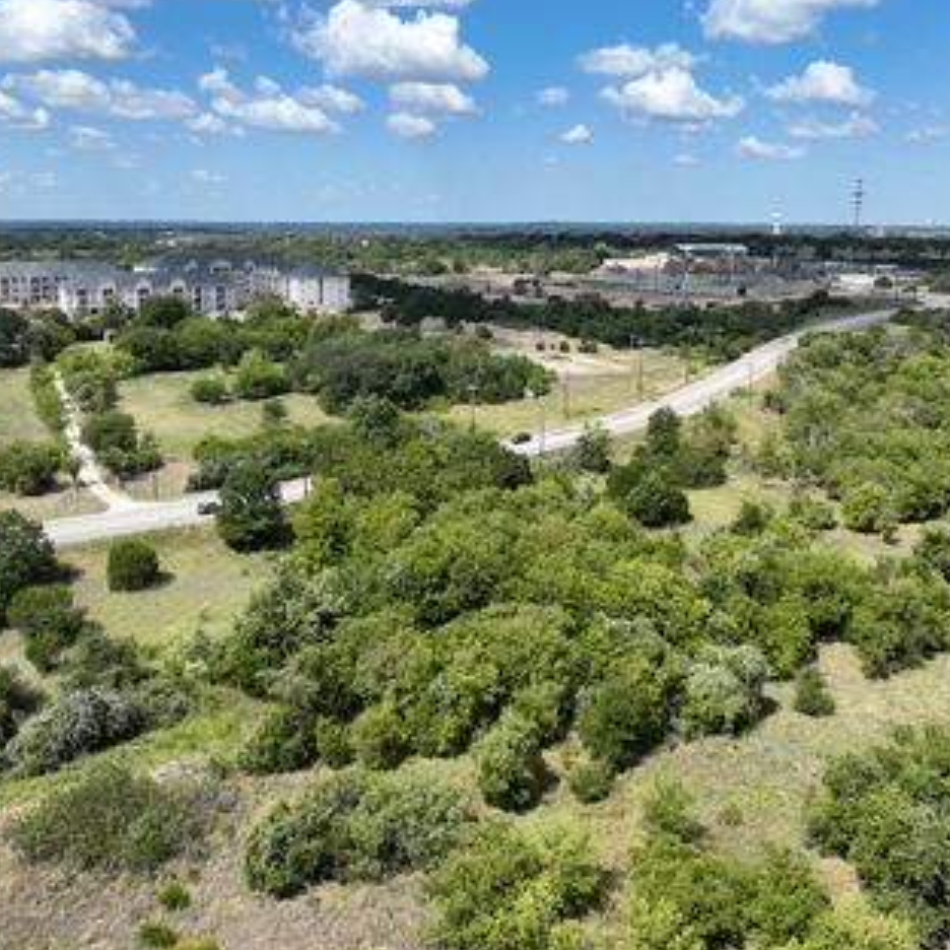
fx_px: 1056
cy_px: 400
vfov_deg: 48.3
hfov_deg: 48.5
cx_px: 478
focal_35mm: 34
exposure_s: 1/2000
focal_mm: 12.29
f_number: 2.8
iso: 110
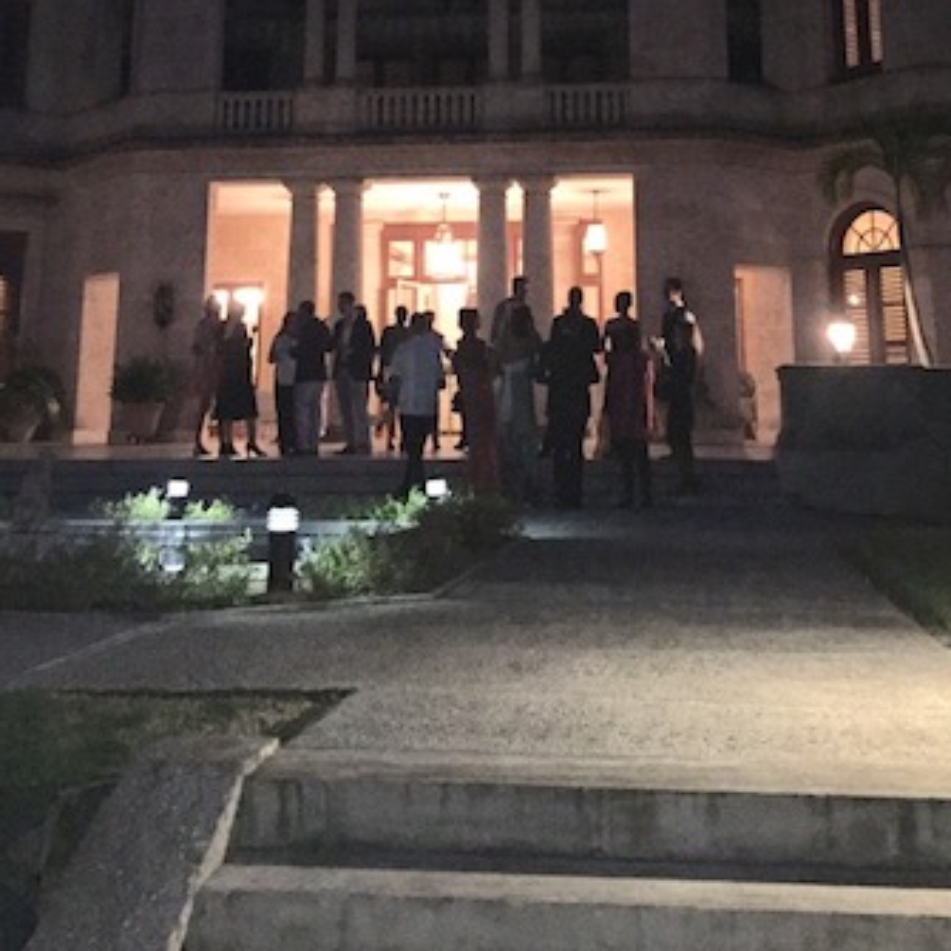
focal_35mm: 51
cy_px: 13
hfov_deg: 33.4
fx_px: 1585
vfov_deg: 31.1
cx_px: 480
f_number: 2.2
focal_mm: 4.15
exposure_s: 1/16
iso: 320
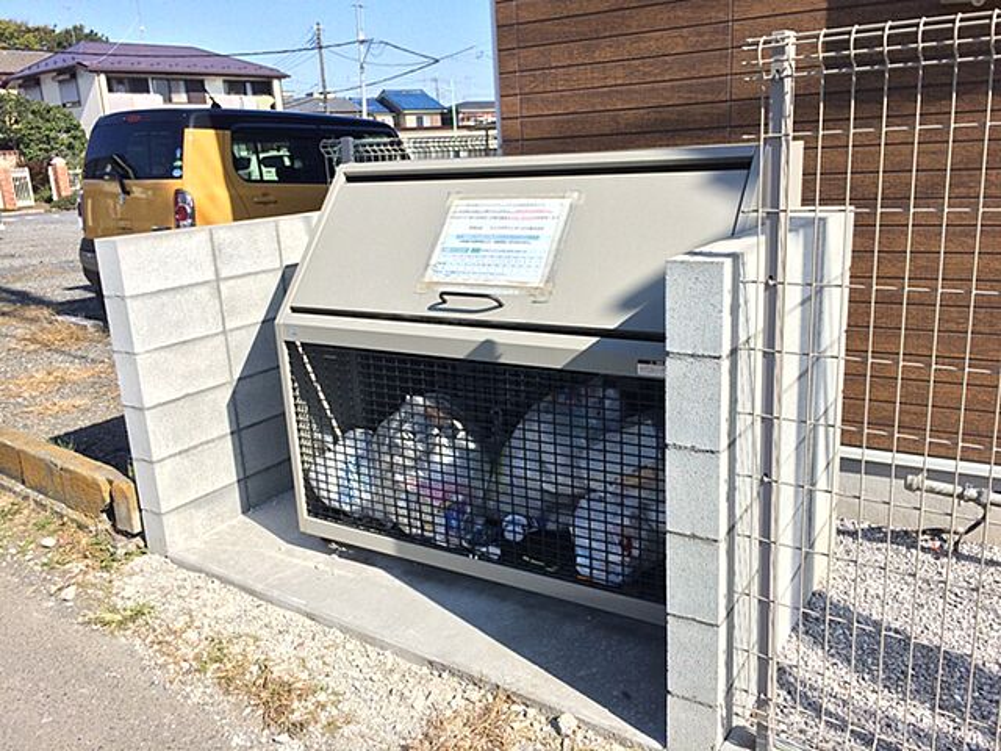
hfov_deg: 61.7
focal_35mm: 29
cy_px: 376
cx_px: 500
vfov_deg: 48.2
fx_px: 839
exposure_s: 1/1642
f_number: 2.2
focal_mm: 4.15
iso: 32
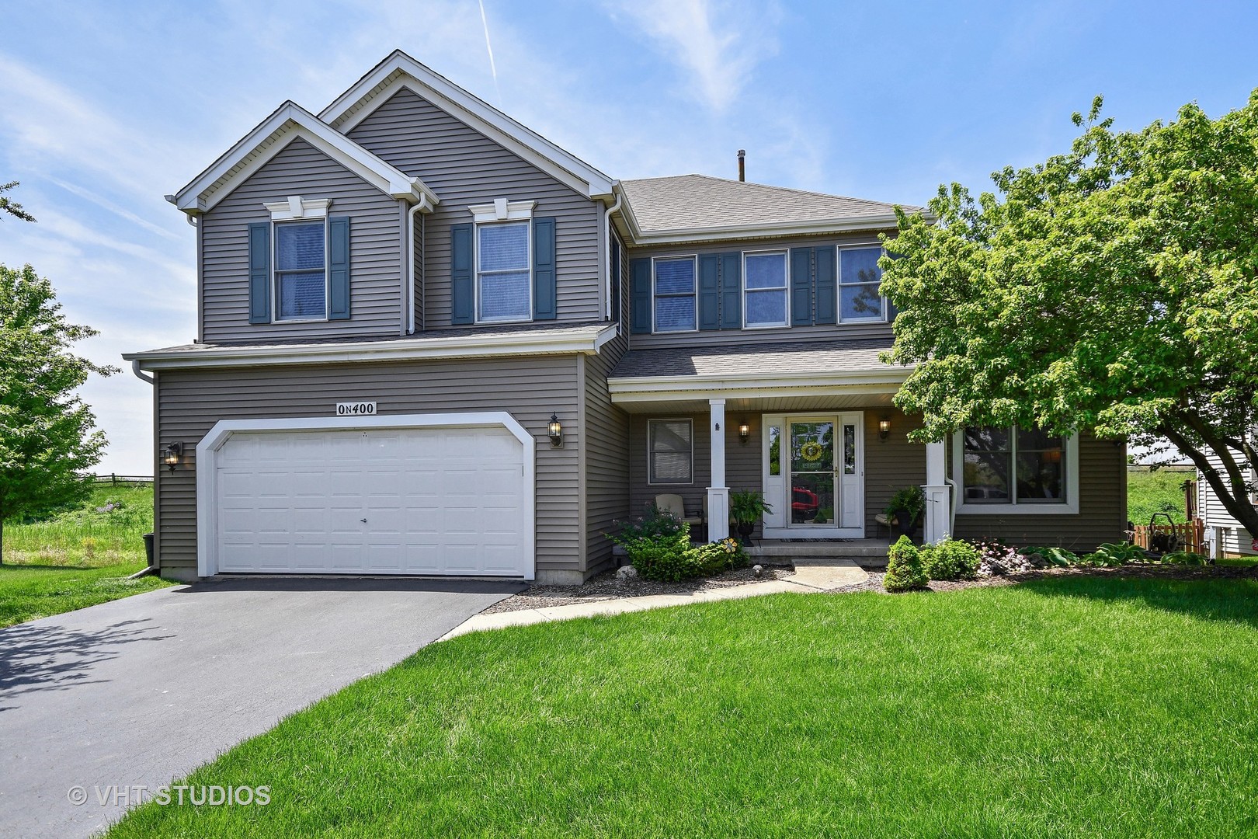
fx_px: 664
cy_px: 420
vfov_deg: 64.6
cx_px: 629
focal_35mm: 19
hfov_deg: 86.9
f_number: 9
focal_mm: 13
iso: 200
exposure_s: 1/320
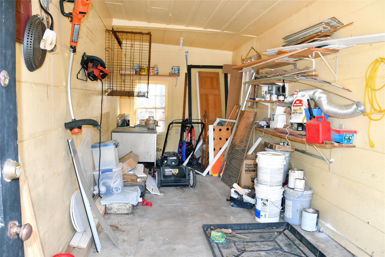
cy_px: 128
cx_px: 192
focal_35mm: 27
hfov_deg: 67.4
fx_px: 289
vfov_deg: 47.9
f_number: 5.6
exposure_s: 1/30
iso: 400
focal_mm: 18
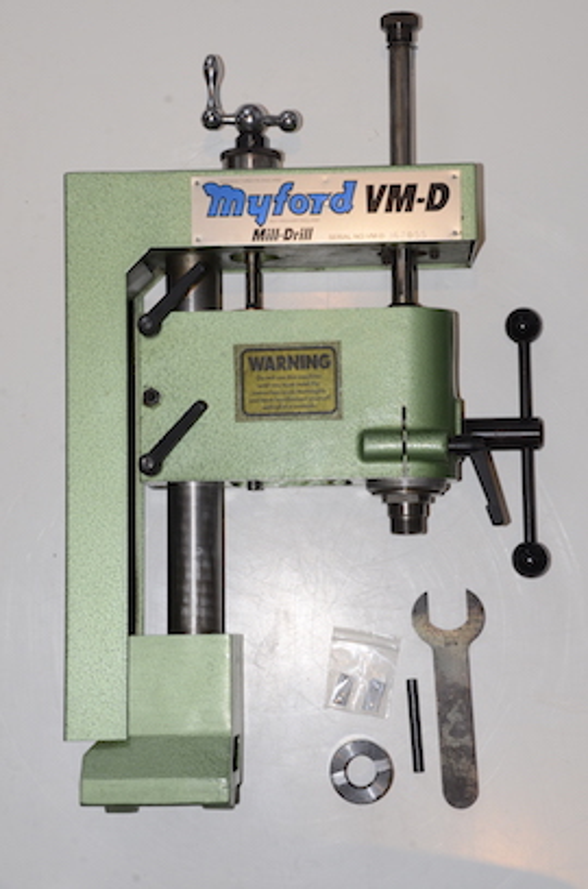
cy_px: 444
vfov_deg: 24.2
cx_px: 294
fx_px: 2068
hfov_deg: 16.2
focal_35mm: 84
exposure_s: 1/60
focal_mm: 56
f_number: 14
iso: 800
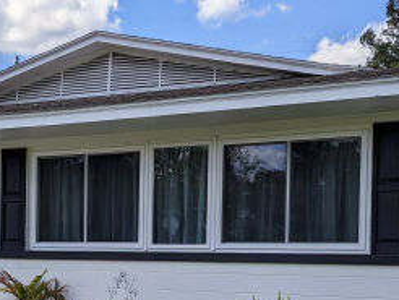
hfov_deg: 27.7
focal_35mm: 68
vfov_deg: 21.1
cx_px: 60
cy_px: 282
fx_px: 785
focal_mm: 6.81
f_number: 1.85
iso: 42
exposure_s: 1/2899
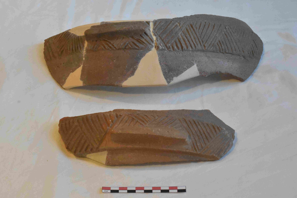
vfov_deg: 18.2
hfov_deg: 27.0
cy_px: 99
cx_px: 148
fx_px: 619
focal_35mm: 75
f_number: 22
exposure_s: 1/80
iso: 11400
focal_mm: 50
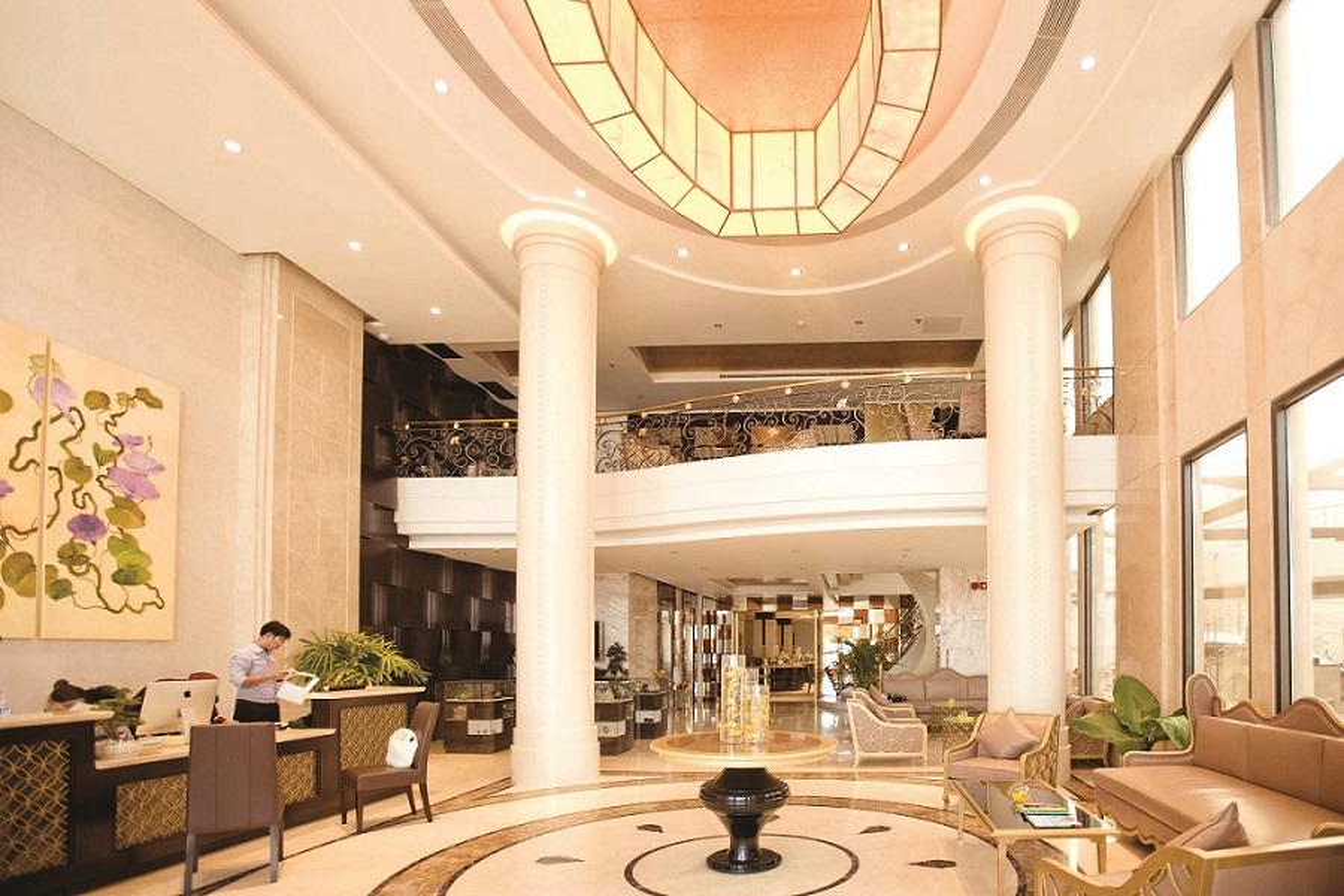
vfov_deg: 70.4
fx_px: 635
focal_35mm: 17
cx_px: 672
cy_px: 448
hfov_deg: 93.3
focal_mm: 17
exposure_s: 1/100
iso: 800
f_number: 3.2
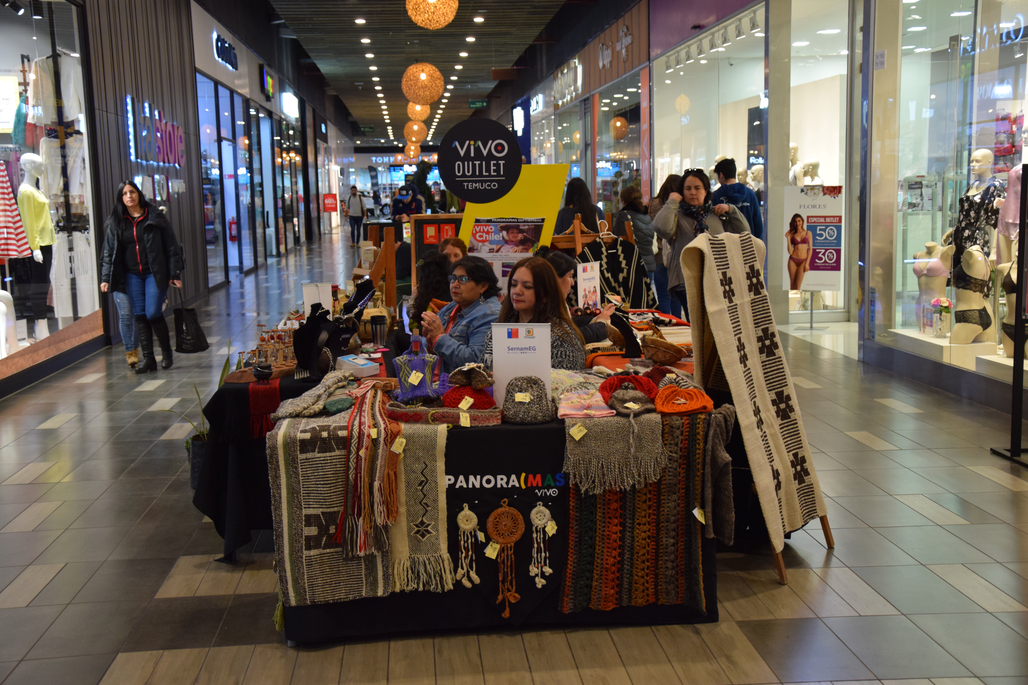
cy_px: 342
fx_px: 1371
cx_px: 514
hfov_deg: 41.1
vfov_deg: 28.1
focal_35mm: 48
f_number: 4.2
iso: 800
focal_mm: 32
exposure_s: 1/60
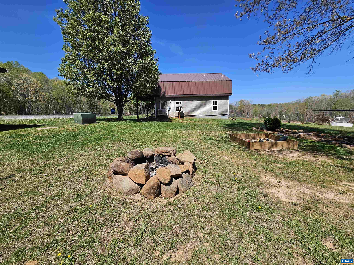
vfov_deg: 89.9
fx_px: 133
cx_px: 177
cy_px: 132
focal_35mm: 13
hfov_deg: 106.2
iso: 50
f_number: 2.2
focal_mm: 2.2
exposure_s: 1/2359
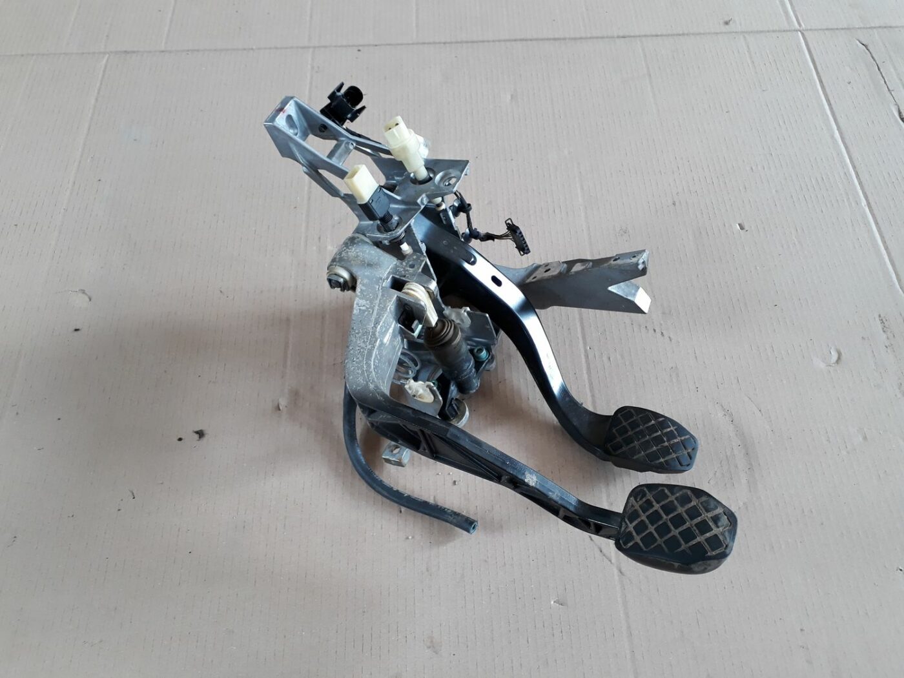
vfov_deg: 51.4
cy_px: 339
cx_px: 452
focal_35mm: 27
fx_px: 705
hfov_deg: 65.3
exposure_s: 1/33
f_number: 1.9
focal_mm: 3.6
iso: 80
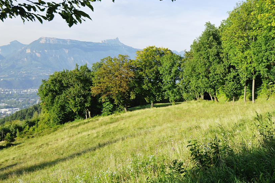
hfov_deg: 43.5
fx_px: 344
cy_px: 81
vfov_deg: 29.8
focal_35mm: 45
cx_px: 160
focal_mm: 24
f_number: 8
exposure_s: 1/50
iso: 200
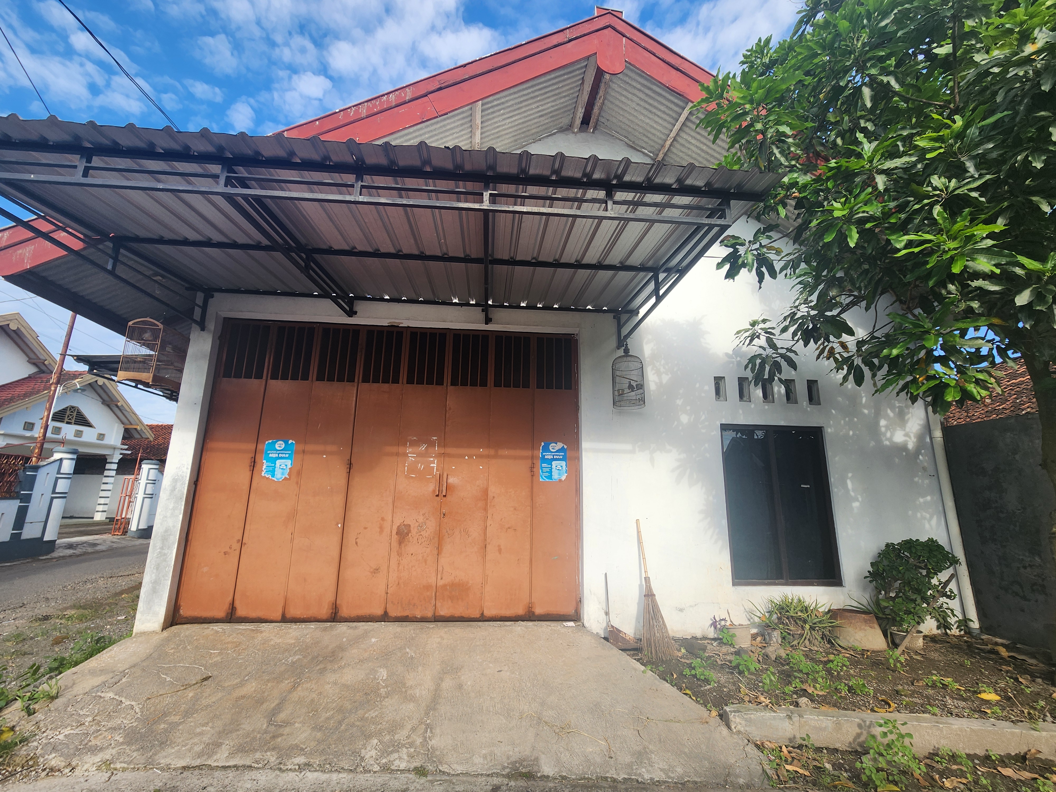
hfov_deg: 106.2
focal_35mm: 13
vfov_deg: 89.9
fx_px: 397
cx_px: 528
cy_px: 396
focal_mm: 2.2
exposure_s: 1/752
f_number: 2.2
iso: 50
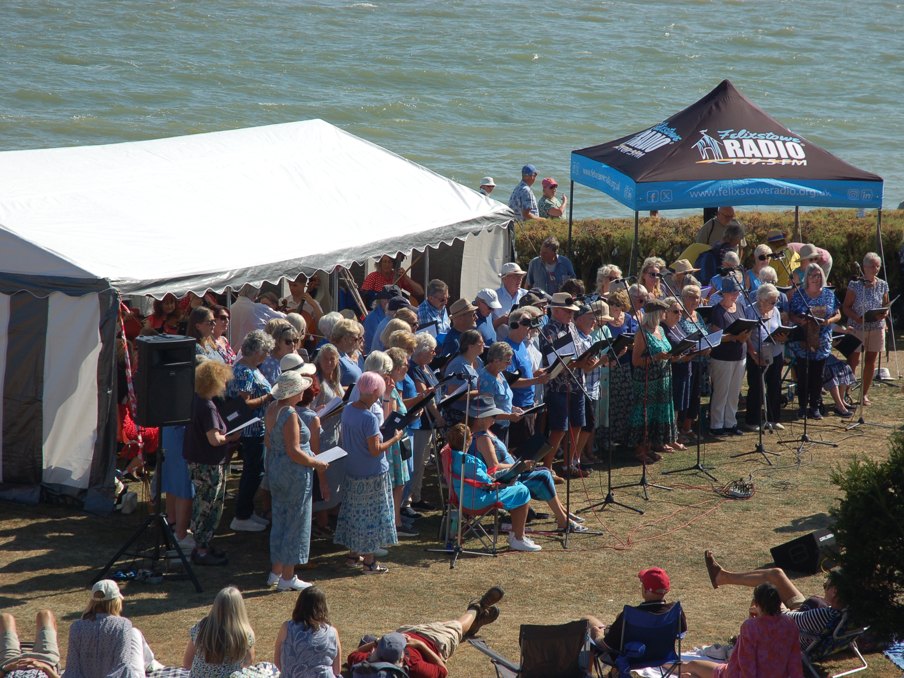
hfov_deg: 17.3
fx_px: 2977
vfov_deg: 13.0
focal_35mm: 114
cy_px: 339
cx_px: 491
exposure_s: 1/500
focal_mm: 70
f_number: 6.3
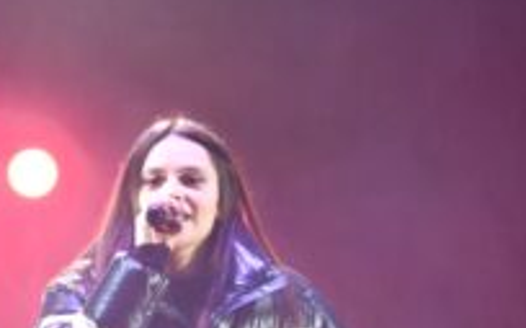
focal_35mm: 1394
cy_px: 460
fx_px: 19961
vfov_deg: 0.9
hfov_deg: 1.5
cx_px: 325
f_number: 5.6
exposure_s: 1/200
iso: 2500
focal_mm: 400
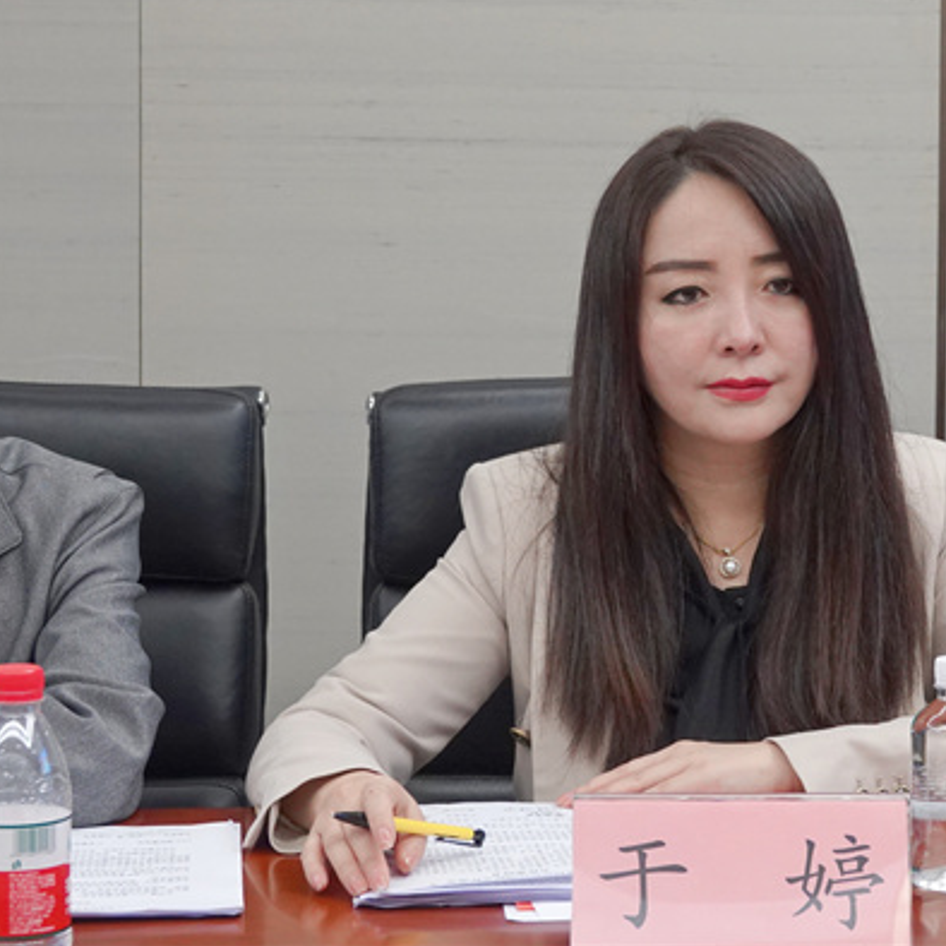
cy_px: 468
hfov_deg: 22.8
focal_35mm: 75
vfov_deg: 23.1
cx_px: 706
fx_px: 2319
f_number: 3.5
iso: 800
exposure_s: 1/50
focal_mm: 21.32
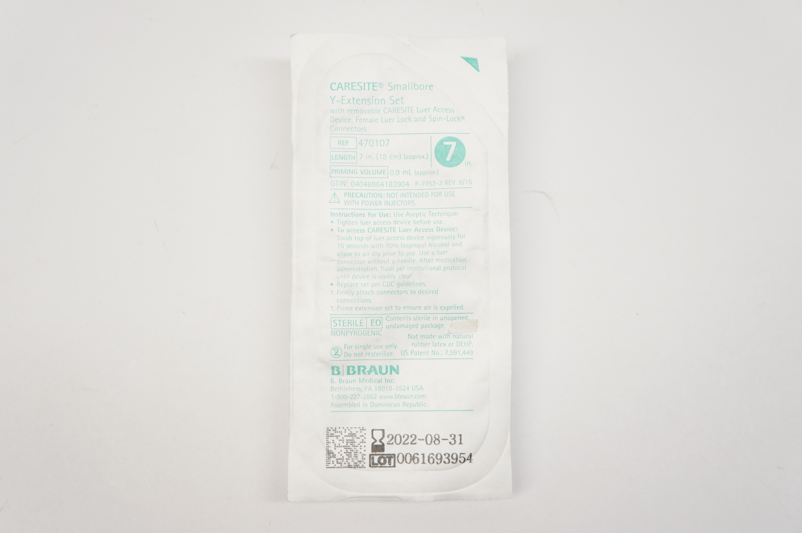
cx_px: 401
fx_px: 968
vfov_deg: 30.8
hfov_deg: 45.0
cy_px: 266
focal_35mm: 44
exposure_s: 1/100
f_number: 5.6
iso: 400
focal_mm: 29
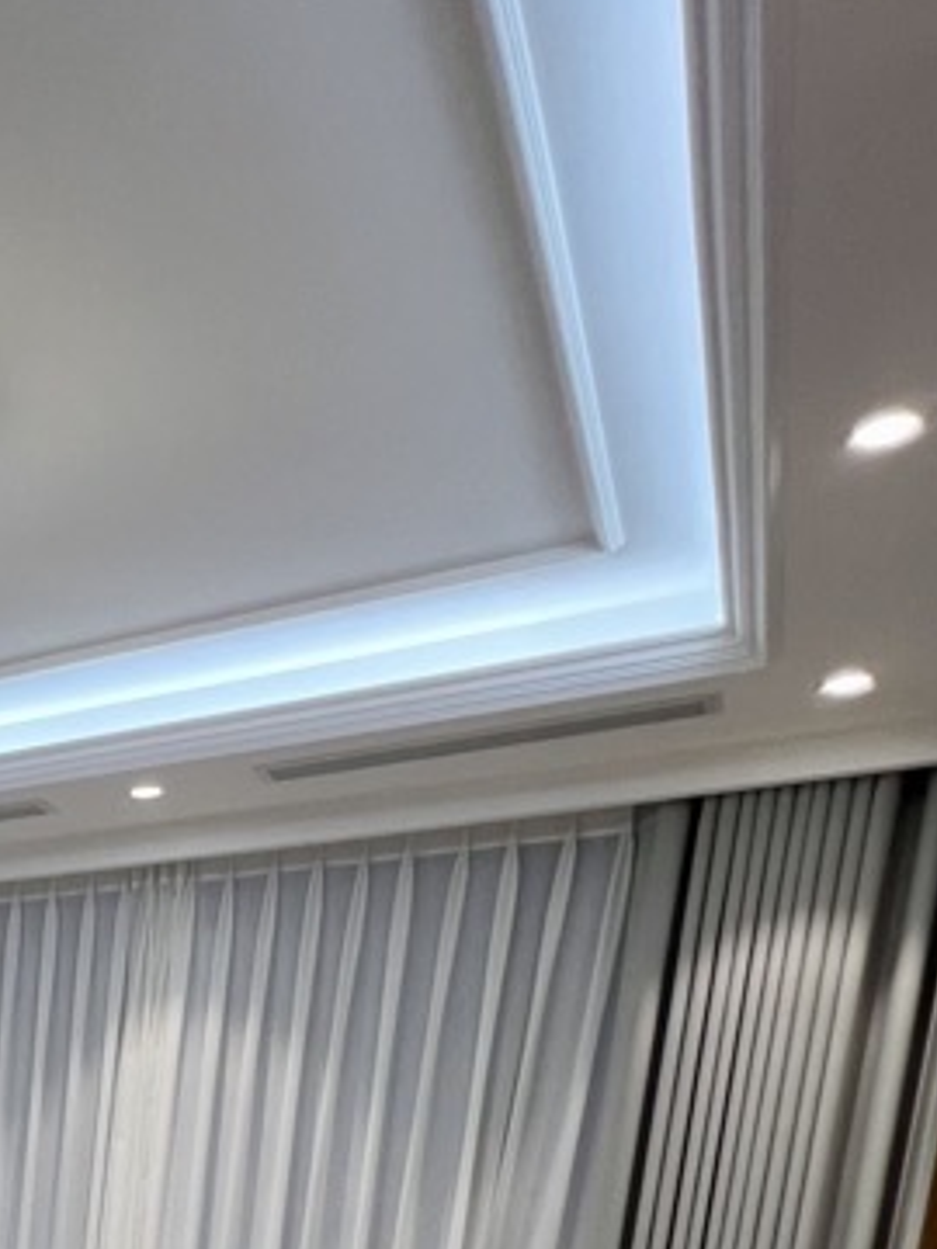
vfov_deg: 38.0
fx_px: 1335
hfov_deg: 29.4
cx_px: -340
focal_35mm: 37
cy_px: 1485
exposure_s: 1/100
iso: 125
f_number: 1.8
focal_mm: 1.57
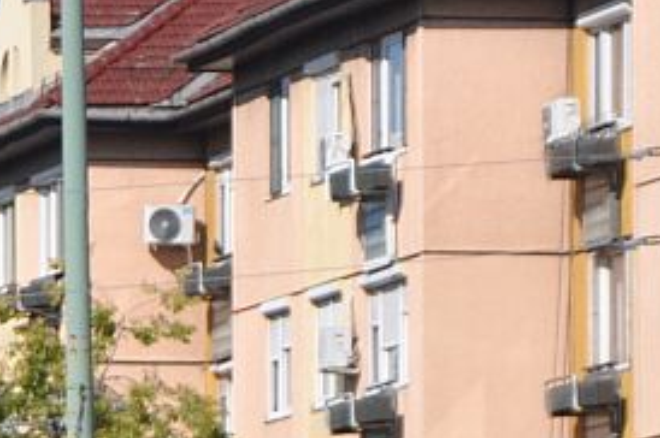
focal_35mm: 542
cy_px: 773
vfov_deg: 2.5
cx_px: -338
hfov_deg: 3.8
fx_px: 9925
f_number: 6.3
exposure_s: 1/1600
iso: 400
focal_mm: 70
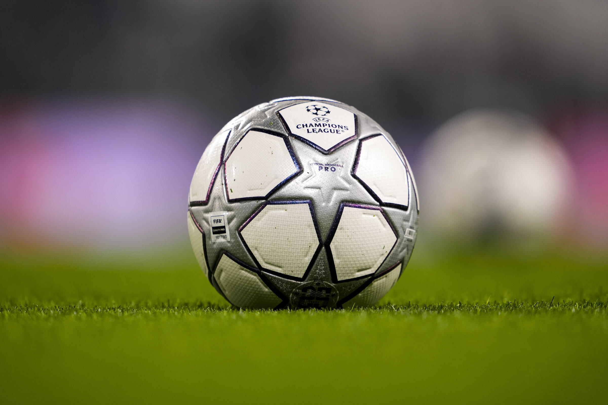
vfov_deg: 2.5
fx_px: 9457
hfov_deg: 3.7
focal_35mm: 560
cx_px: 304
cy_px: 202
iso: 2000
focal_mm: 560
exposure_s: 1/1000
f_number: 4
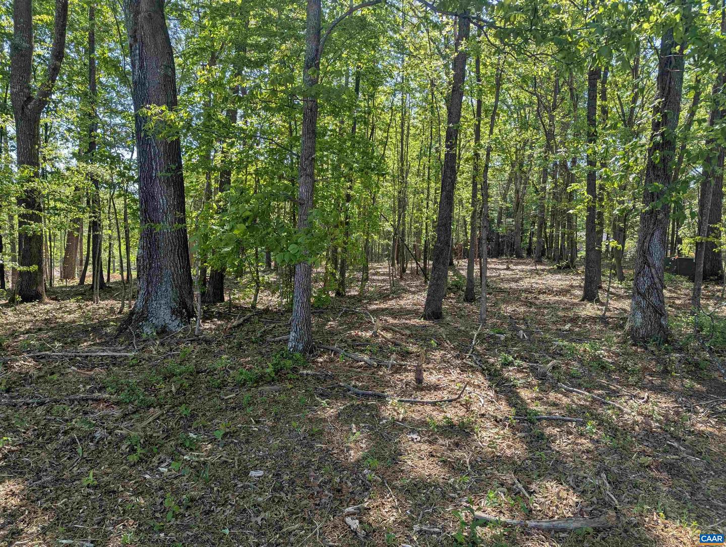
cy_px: 274
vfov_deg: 56.9
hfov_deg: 71.5
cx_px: 363
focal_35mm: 24
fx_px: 504
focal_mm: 6.81
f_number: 1.85
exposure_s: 1/451
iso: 41
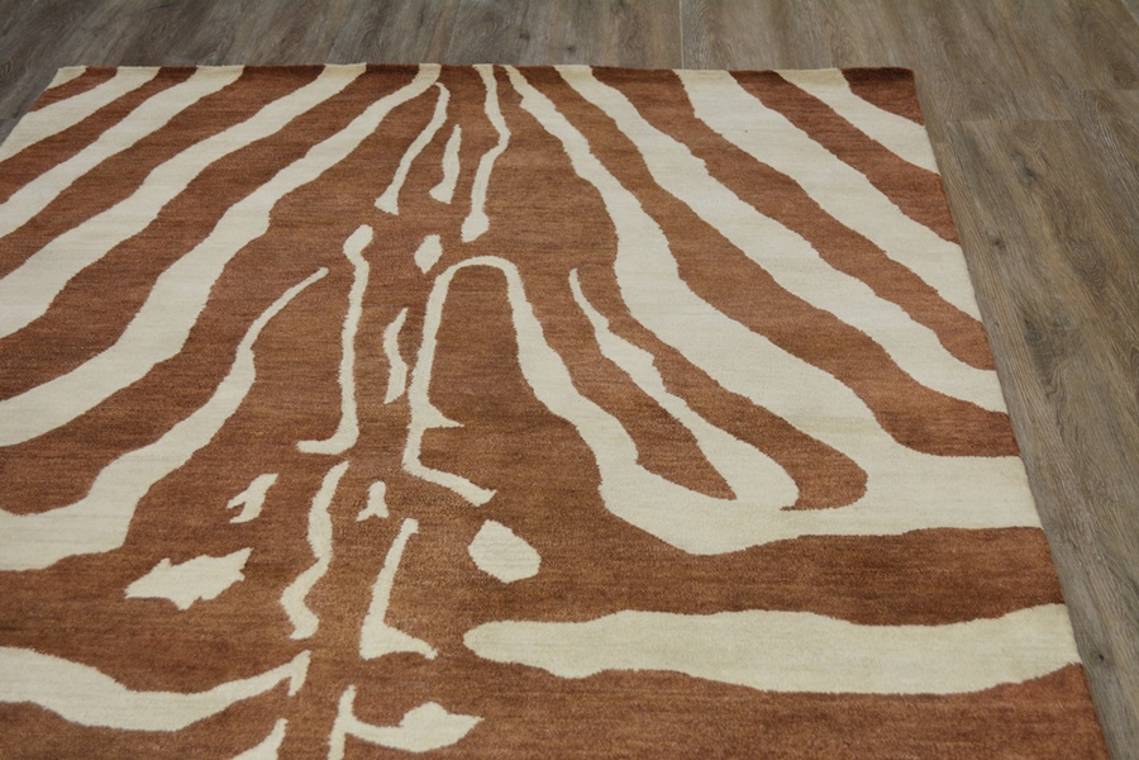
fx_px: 1708
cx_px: 570
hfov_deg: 36.9
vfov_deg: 25.1
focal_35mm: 54
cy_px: 380
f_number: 5
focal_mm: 36
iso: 640
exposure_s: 1/60
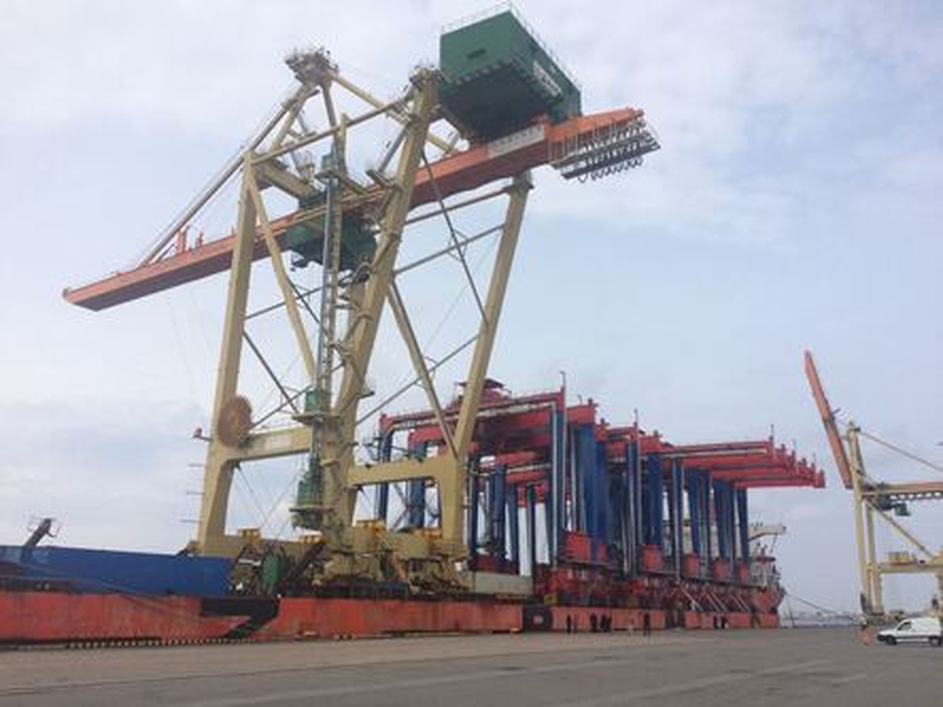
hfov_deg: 61.7
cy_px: 354
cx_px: 472
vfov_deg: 48.2
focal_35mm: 29
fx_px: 790
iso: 32
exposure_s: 1/2933
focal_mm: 4.15
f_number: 2.2
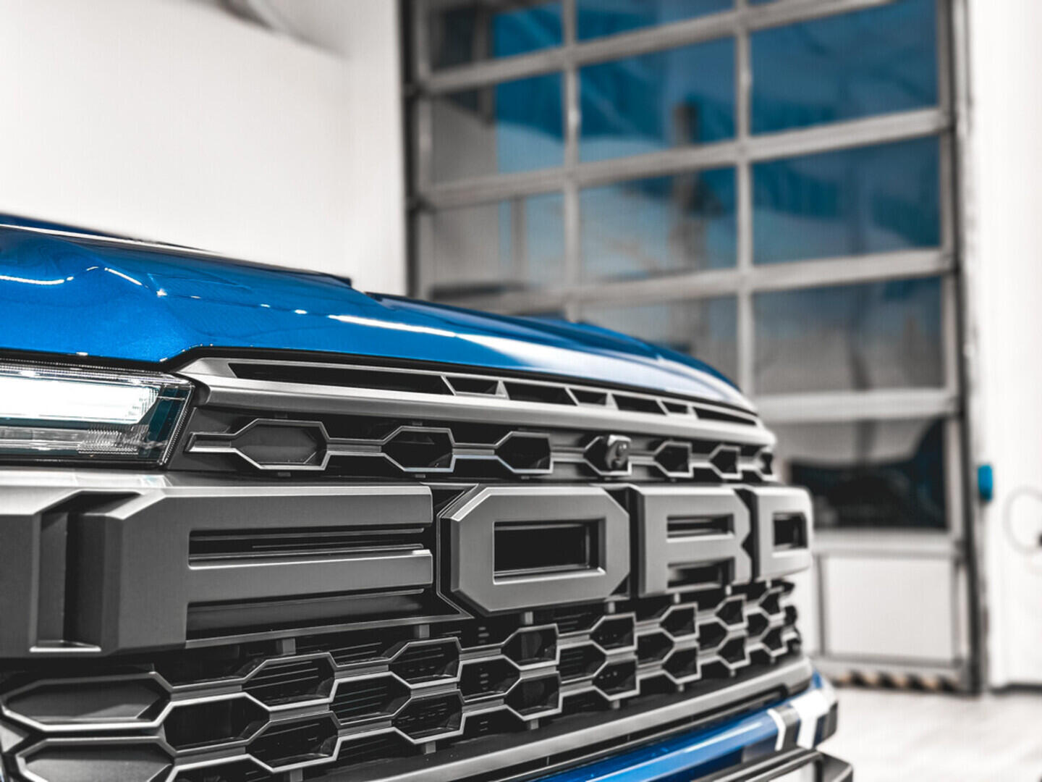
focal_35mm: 48
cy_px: 391
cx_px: 521
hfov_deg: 39.7
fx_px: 1445
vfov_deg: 30.3
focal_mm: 6.86
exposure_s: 1/50
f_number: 1.8
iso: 160
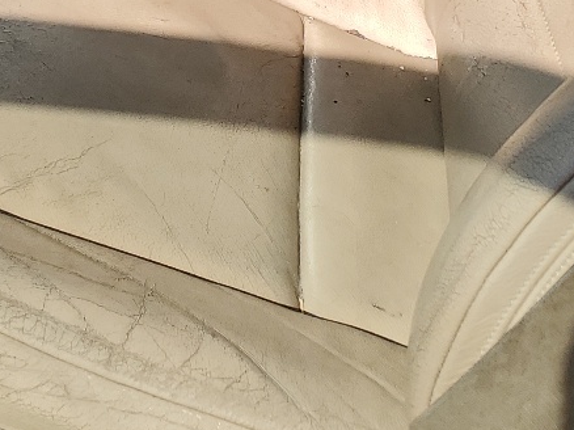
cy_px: -215
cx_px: -64
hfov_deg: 19.7
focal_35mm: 95
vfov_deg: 14.5
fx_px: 1574
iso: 50
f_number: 1.5
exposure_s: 1/2000
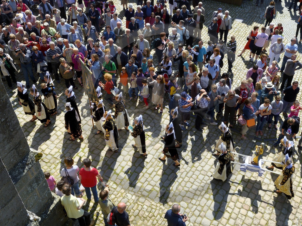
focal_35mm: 35
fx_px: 305
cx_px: 169
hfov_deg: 52.5
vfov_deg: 40.7
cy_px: 113
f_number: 13
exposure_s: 1/250
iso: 200
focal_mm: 32
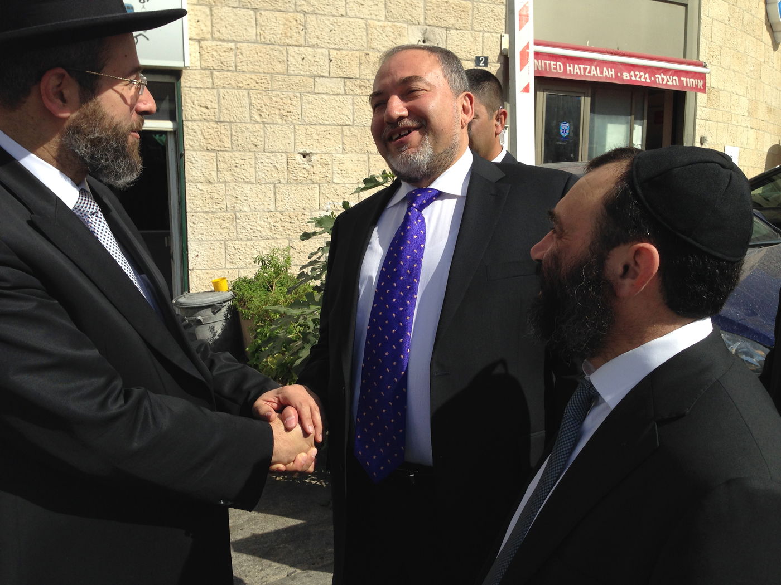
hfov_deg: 55.4
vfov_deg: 42.9
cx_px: 390
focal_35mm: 33
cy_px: 292
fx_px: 745
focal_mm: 4.12
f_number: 2.4
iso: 50
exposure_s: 1/1869
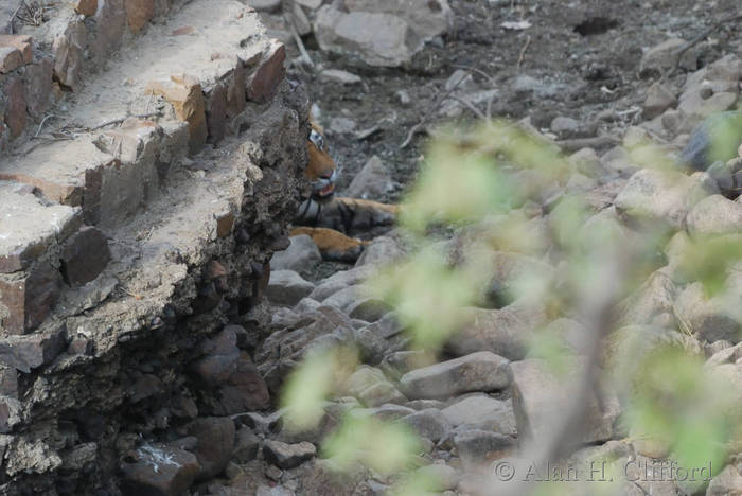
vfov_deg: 2.3
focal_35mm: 600
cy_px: 248
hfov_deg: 3.4
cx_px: 371
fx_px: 12377
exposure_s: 1/400
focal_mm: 400
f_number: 5.6
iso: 640
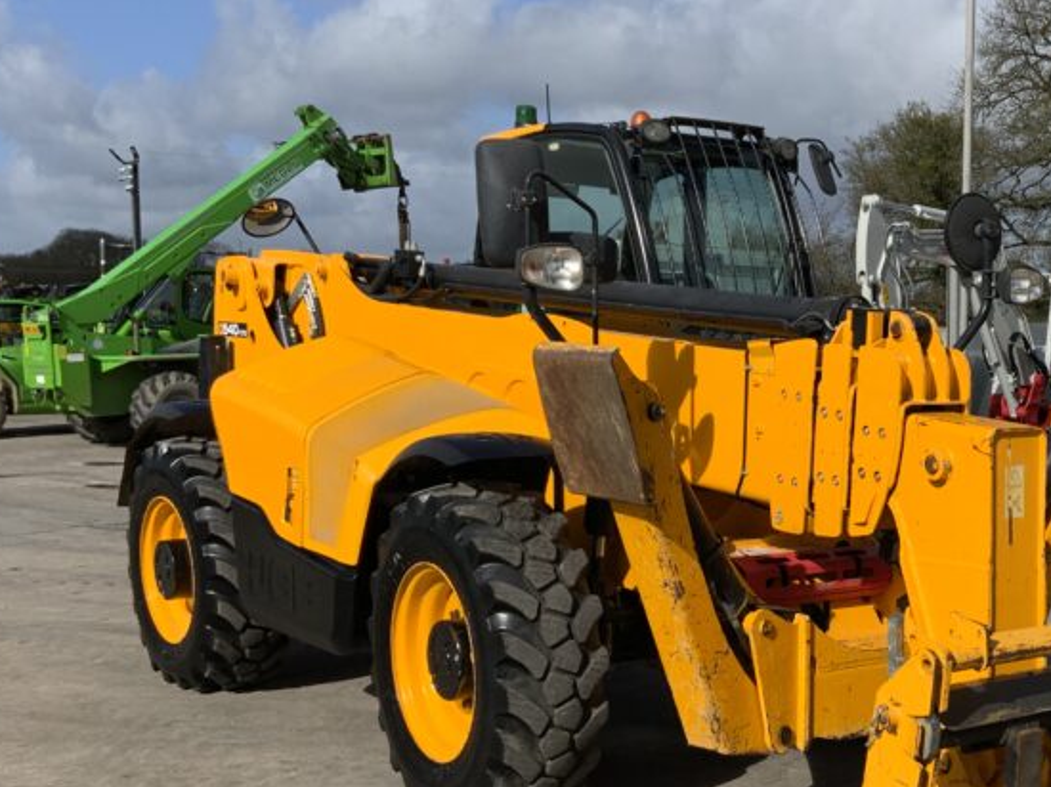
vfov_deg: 26.9
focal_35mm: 54
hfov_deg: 34.4
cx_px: 858
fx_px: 1639
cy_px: 518
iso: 20
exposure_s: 1/2959
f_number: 1.8
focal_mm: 3
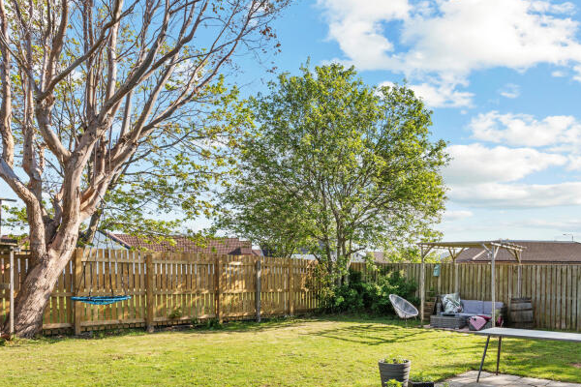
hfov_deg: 62.7
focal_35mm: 29
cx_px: 368
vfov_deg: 43.7
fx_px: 468
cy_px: 282
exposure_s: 1/160
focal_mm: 17
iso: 250
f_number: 8
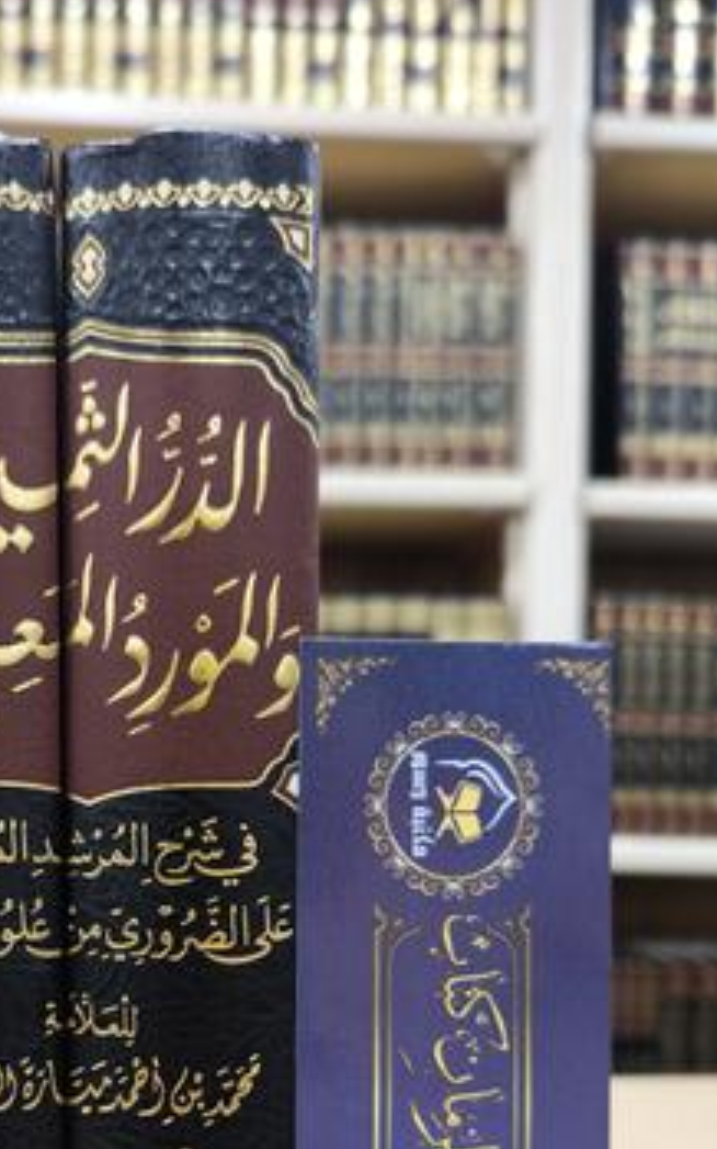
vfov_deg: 44.1
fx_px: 1376
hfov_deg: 28.6
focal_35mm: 44
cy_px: 836
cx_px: 143
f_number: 1.9
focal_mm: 6.92
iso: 160
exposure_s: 1/50
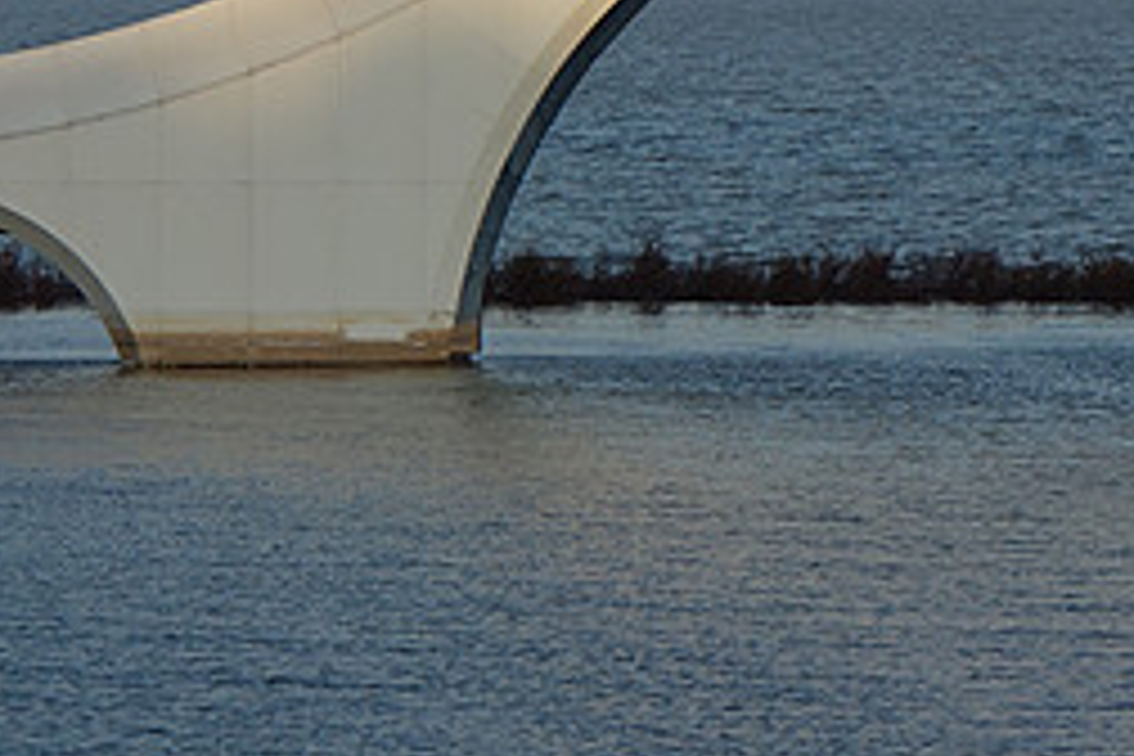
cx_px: 1040
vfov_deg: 4.5
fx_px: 9481
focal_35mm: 301
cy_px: -277
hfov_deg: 6.8
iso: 125
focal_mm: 35.26
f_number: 5.6
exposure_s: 1/400
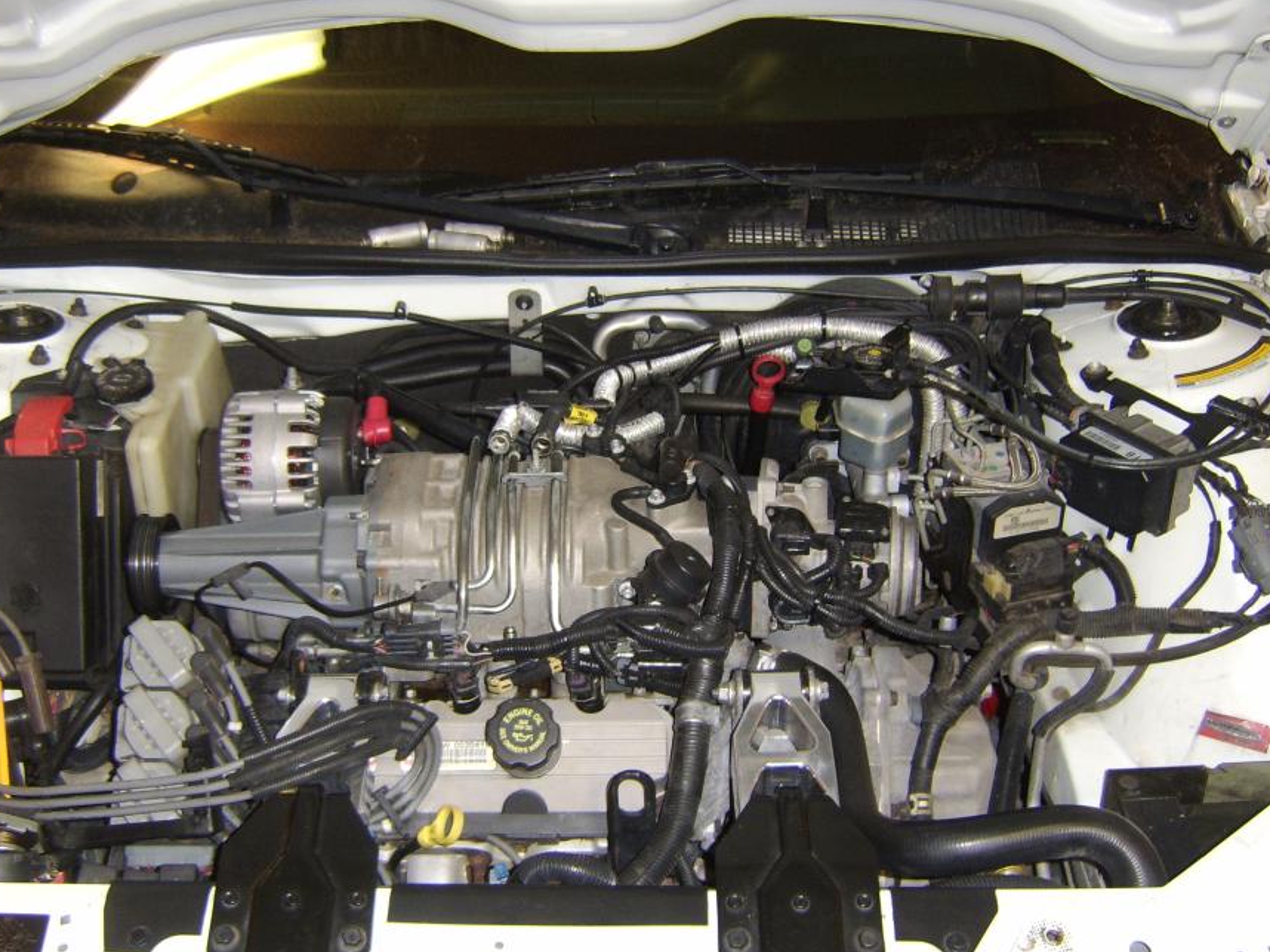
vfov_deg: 38.6
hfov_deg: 50.1
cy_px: 459
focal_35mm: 37
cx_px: 597
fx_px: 1357
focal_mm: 8.13
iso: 141
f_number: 2.7
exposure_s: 1/30
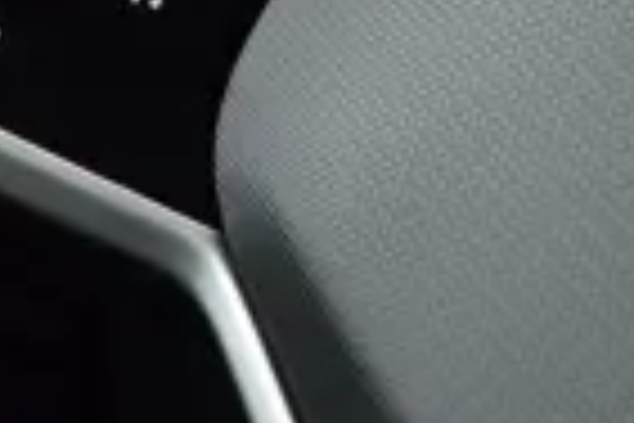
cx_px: 423
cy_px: -250
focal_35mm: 1022
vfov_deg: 1.3
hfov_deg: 2.0
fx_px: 17997
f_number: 6
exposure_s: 1/250
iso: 1000
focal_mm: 150
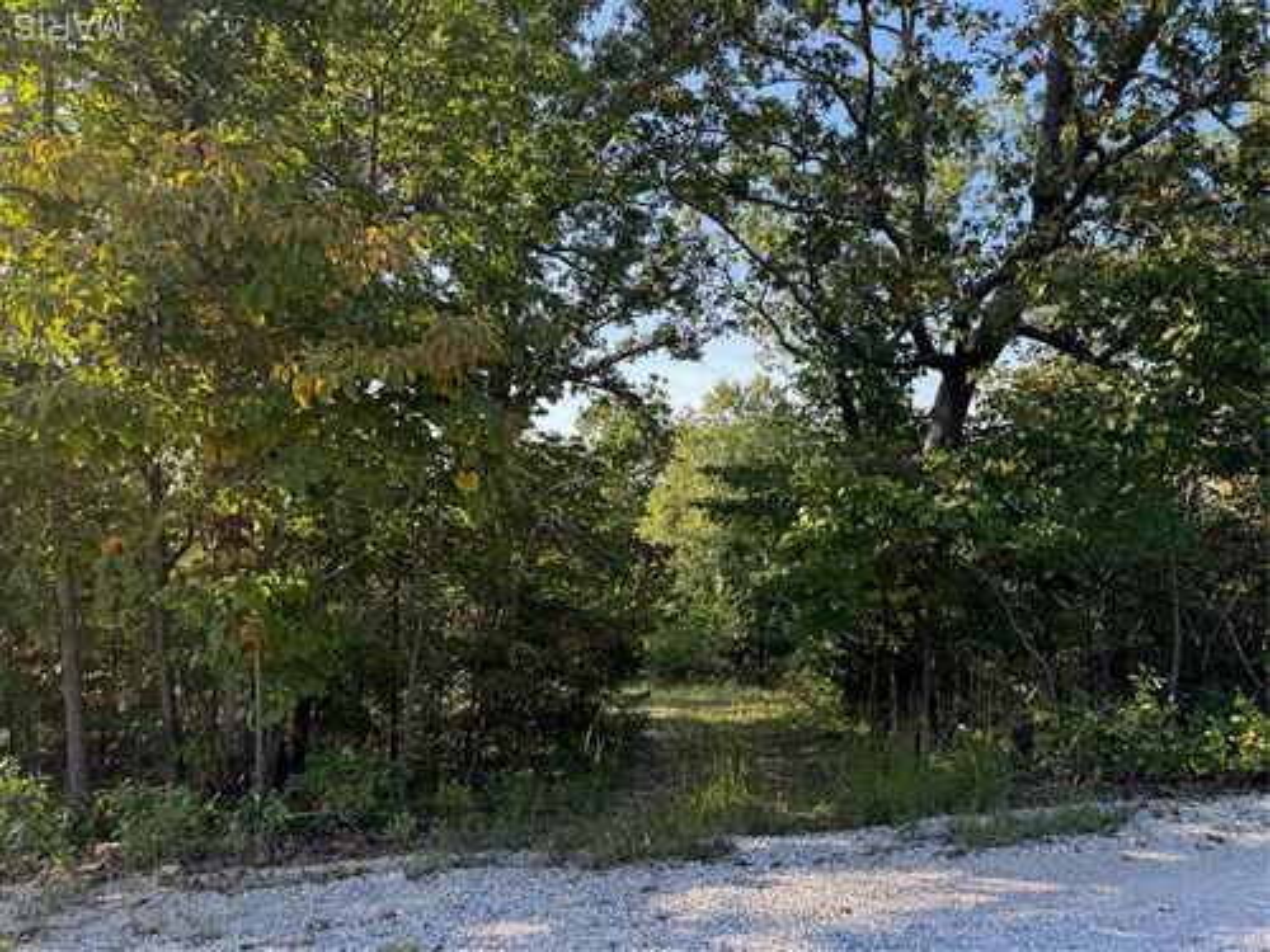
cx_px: 635
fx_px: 881
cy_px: 476
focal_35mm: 24
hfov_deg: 71.6
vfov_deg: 56.8
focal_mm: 6.76
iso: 80
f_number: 1.78
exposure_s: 1/470
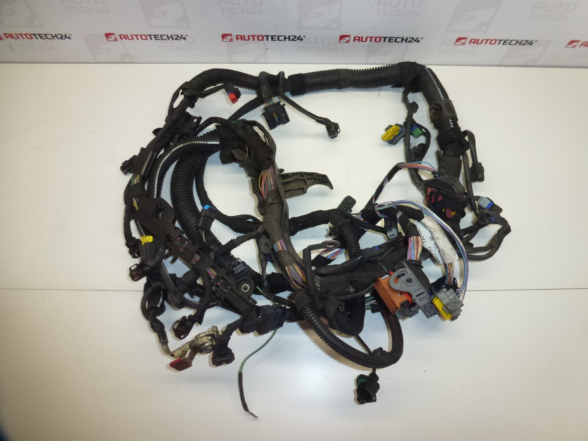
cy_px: 220
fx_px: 408
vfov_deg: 56.8
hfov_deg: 71.6
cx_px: 294
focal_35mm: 24
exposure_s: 1/320
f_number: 3.3
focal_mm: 4.3
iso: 400
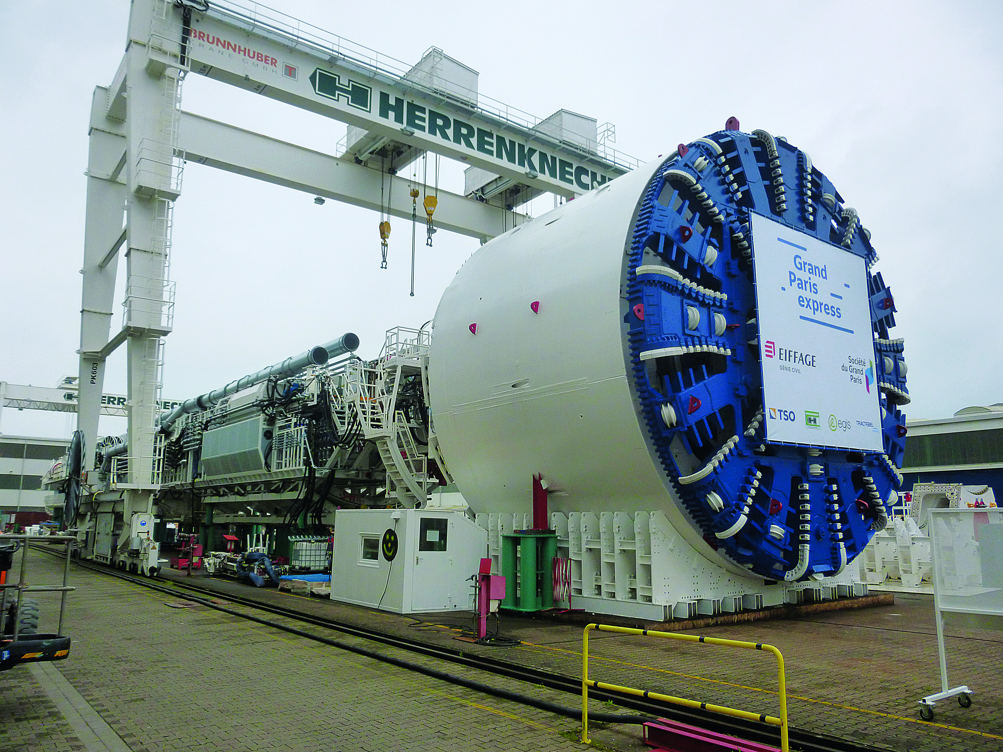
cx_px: 502
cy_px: 376
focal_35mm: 25
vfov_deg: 54.9
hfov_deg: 69.4
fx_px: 724
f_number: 3.1
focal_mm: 4.5
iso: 160
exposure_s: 1/1300
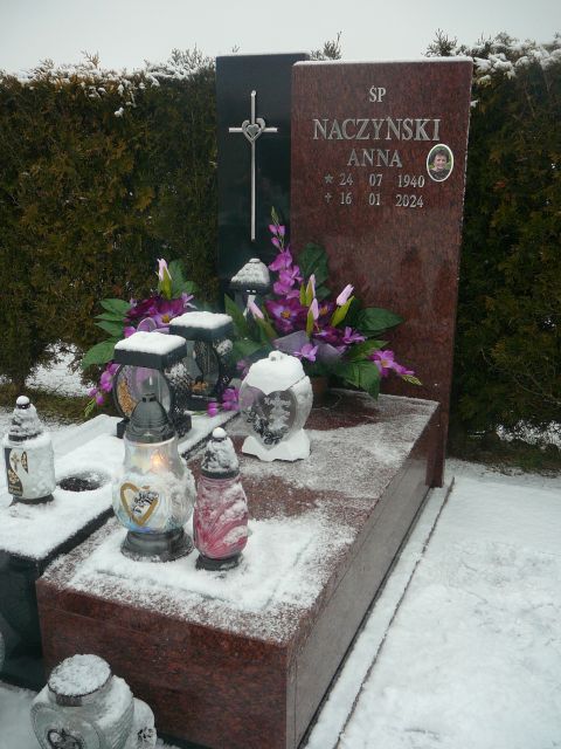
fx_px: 756
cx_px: 280
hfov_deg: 40.7
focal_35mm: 35
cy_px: 374
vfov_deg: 52.6
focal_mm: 5.2
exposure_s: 1/60
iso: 100
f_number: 2.8
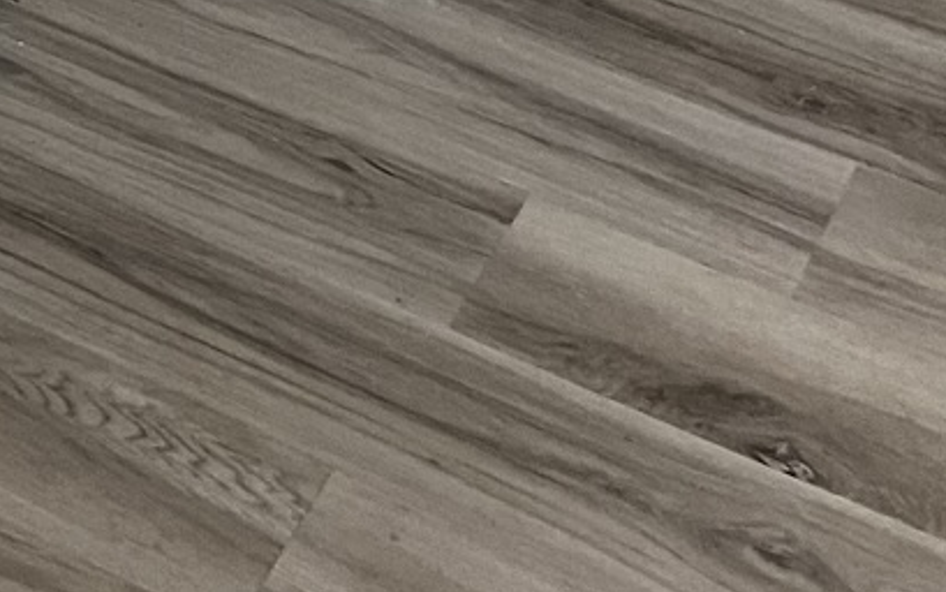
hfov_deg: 12.8
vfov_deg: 8.2
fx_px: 3559
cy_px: -1117
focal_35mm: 138
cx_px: -1059
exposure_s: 1/60
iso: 200
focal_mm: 5.1
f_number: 1.6
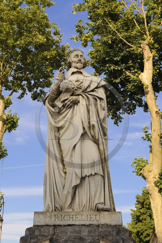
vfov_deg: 28.9
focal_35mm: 70
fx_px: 473
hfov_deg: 19.4
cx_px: 81
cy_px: 122
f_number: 10
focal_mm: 70
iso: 200
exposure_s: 1/160
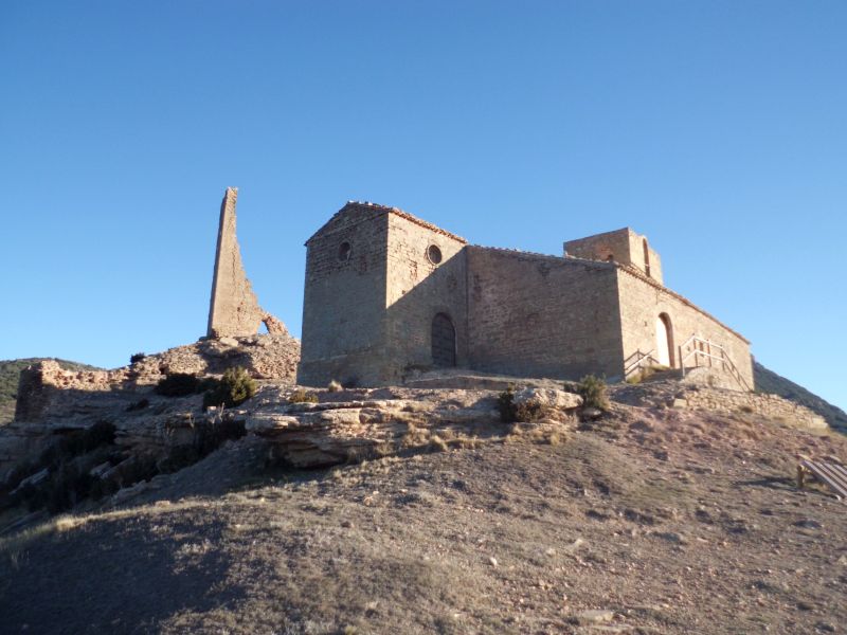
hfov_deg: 61.7
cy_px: 318
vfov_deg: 48.2
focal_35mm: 29
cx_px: 424
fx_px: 710
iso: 100
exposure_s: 1/80
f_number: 8.5
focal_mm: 5.3
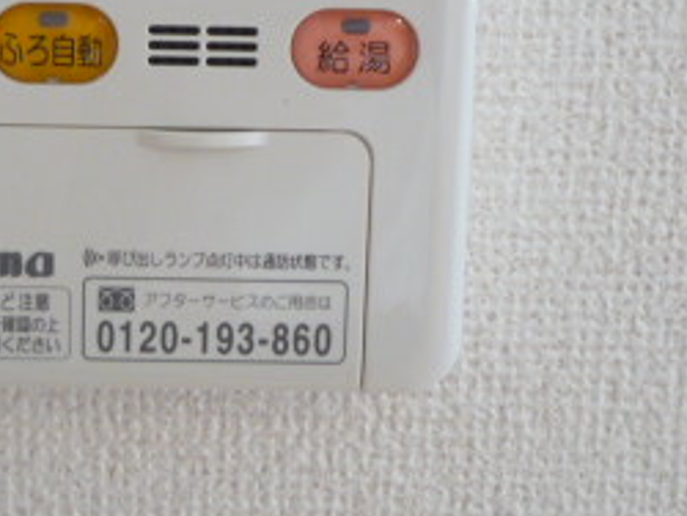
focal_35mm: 64
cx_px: 165
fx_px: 1271
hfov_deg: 29.7
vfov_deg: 22.7
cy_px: 121
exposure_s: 1/30
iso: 250
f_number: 2.8
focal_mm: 4.4
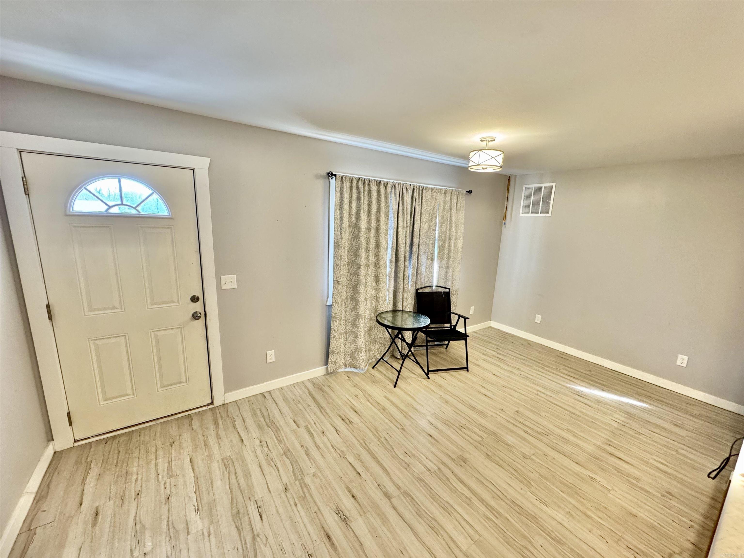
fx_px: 301
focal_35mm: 14
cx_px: 372
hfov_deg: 102.1
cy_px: 279
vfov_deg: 85.7
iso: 250
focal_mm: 2.22
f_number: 2.2
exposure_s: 1/60
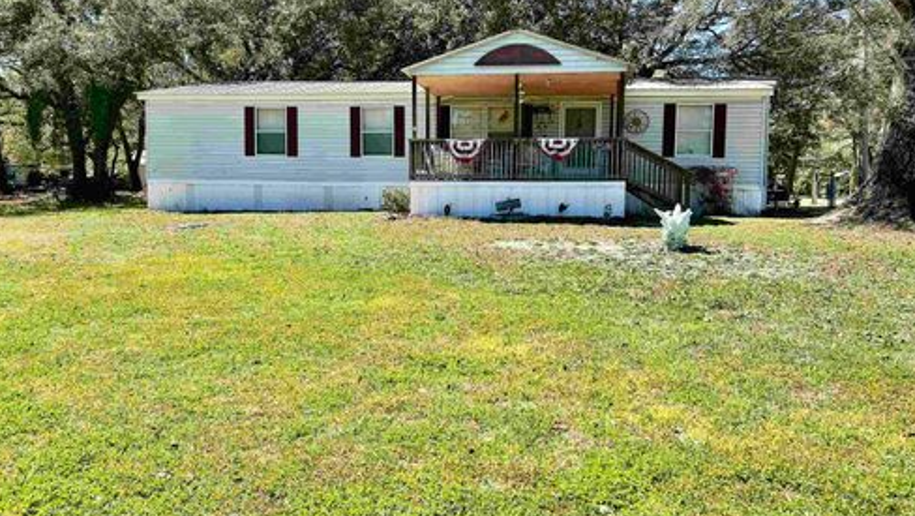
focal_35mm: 29
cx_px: 461
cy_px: 220
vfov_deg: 40.1
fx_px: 704
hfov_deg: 66.0
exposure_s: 1/1972
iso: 50
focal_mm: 5.7
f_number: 1.5
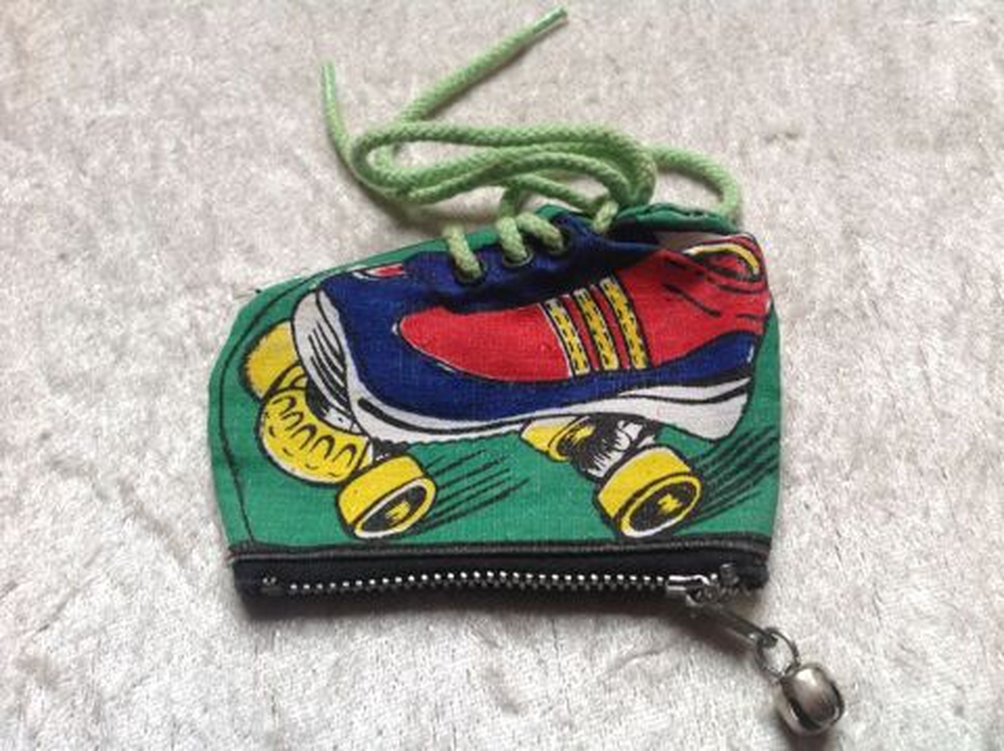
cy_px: 376
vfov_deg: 40.6
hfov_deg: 52.7
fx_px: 1014
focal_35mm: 35
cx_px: 502
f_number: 2.4
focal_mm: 4.28
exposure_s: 1/15
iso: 64
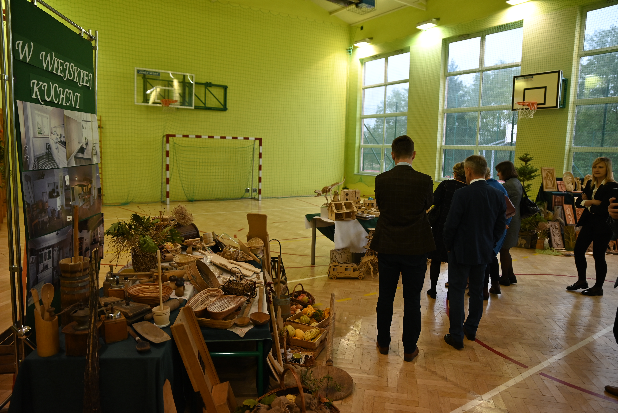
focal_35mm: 24
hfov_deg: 73.7
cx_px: 309
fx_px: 412
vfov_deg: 53.2
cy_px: 206
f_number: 2.8
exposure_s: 1/200
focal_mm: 24
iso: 400
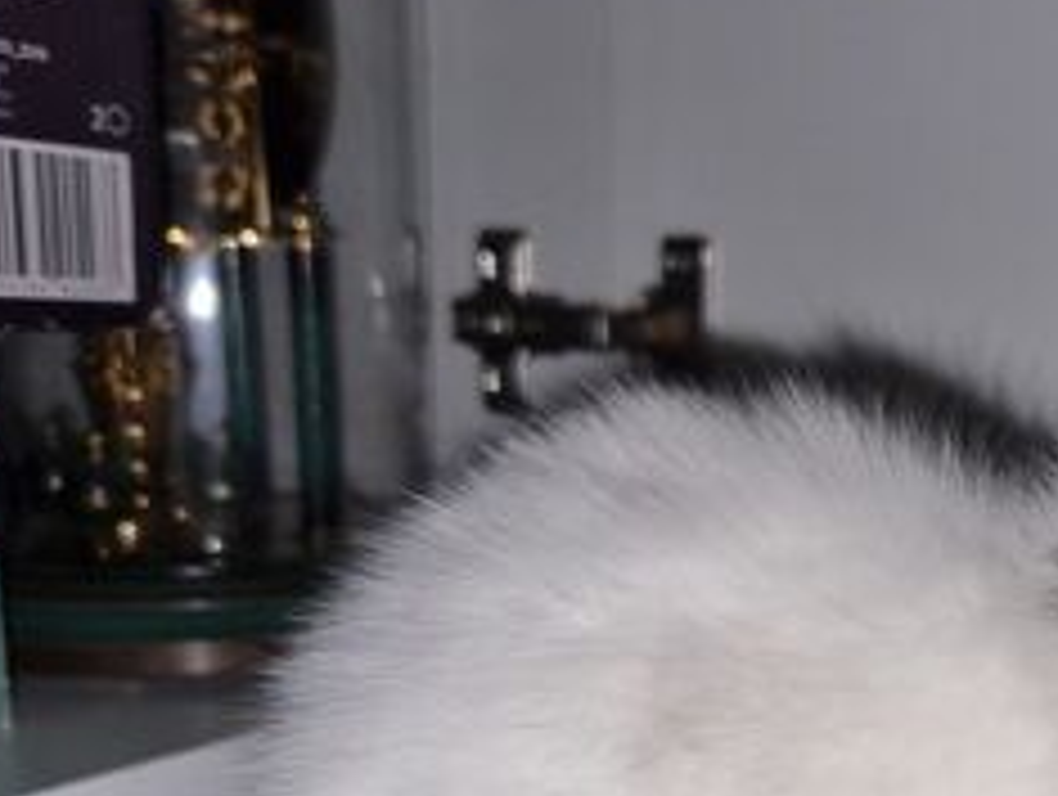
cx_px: 941
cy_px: 675
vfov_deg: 26.9
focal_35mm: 53
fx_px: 1622
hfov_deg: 34.2
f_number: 1.8
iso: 50
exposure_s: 1/386
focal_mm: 5.4
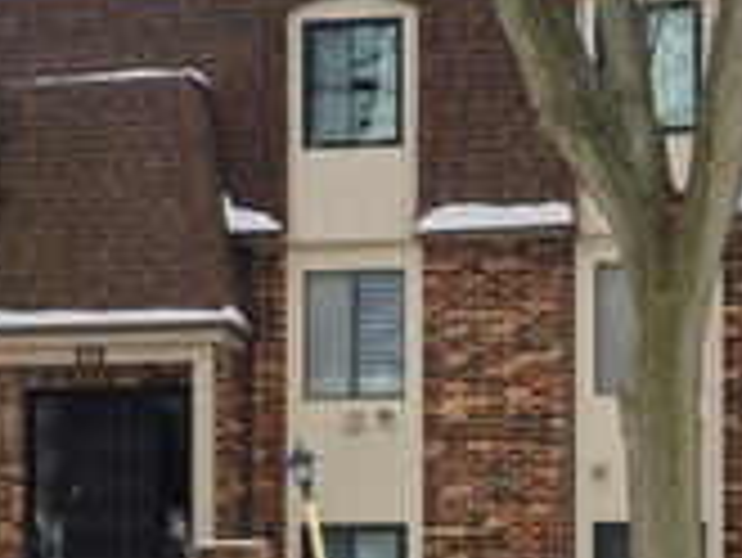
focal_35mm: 105
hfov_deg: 18.4
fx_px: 2252
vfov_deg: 14.1
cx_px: 81
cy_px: 335
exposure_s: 1/28000
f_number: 5.6
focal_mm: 24
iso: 800
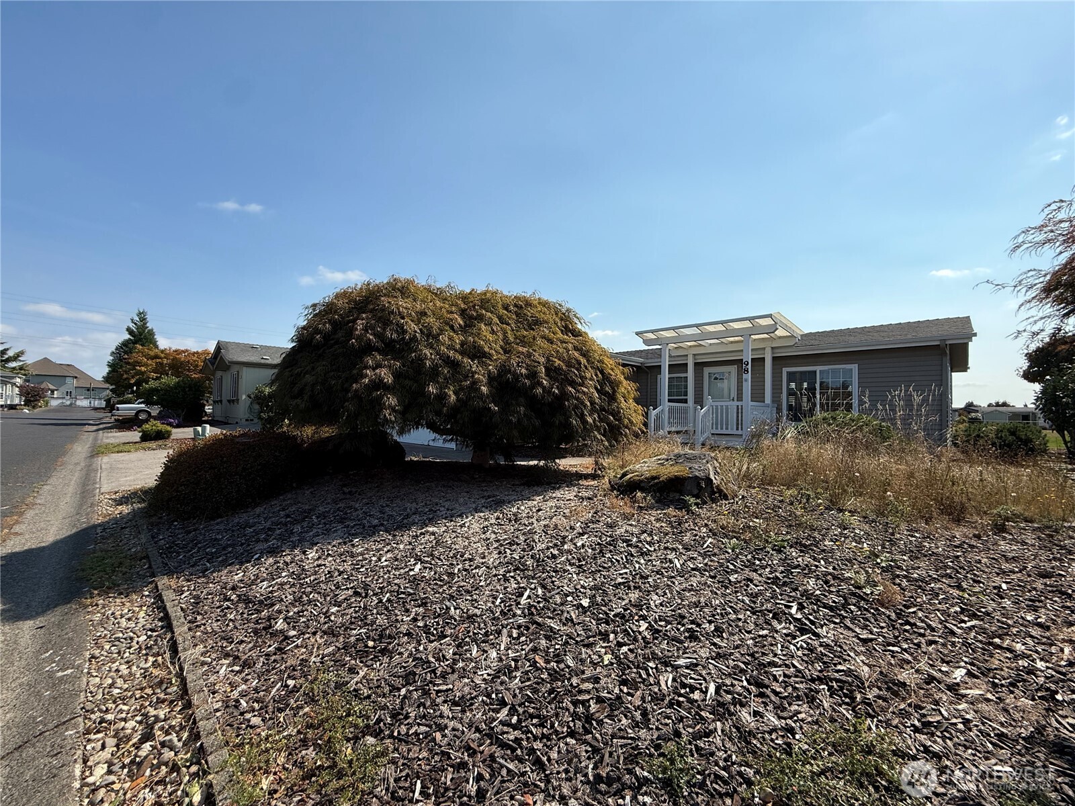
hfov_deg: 102.1
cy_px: 403
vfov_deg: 85.7
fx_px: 435
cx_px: 538
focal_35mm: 14
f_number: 2.2
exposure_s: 1/2237
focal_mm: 2.22
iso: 50
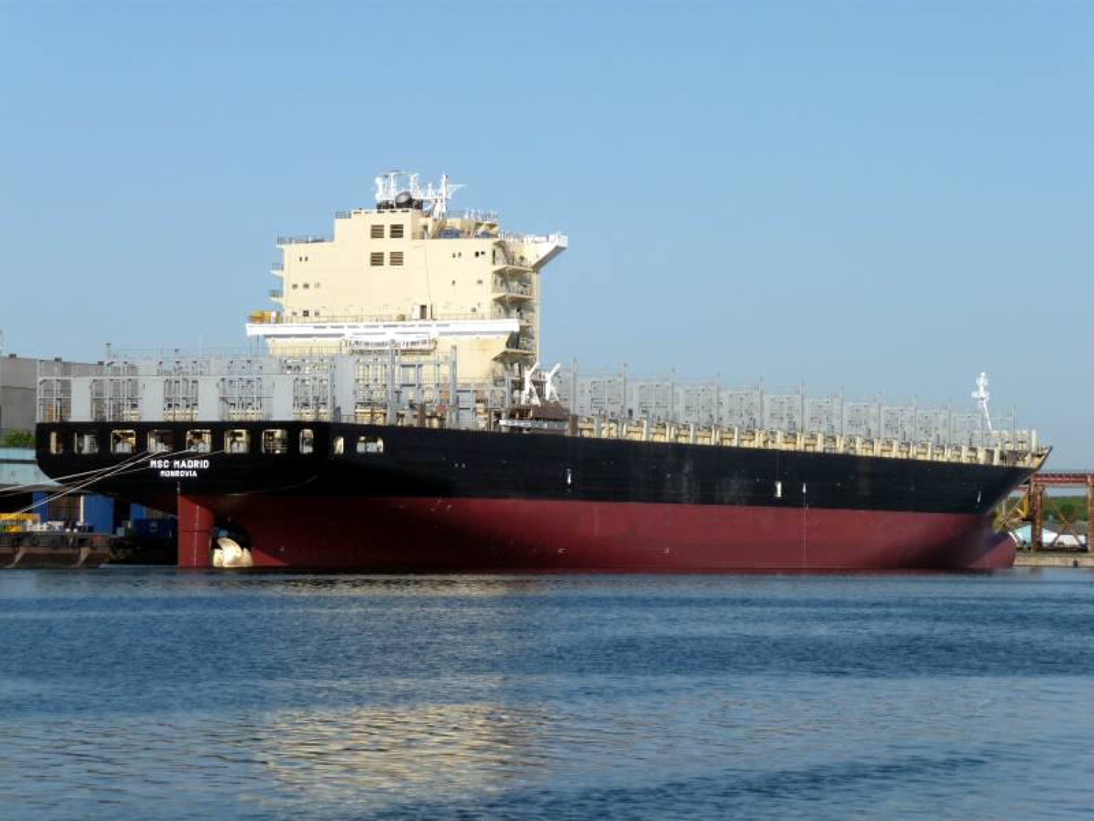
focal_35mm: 112
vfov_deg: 13.2
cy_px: 410
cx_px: 547
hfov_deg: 17.6
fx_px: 3540
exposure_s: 1/800
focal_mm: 19.1
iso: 100
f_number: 4.7
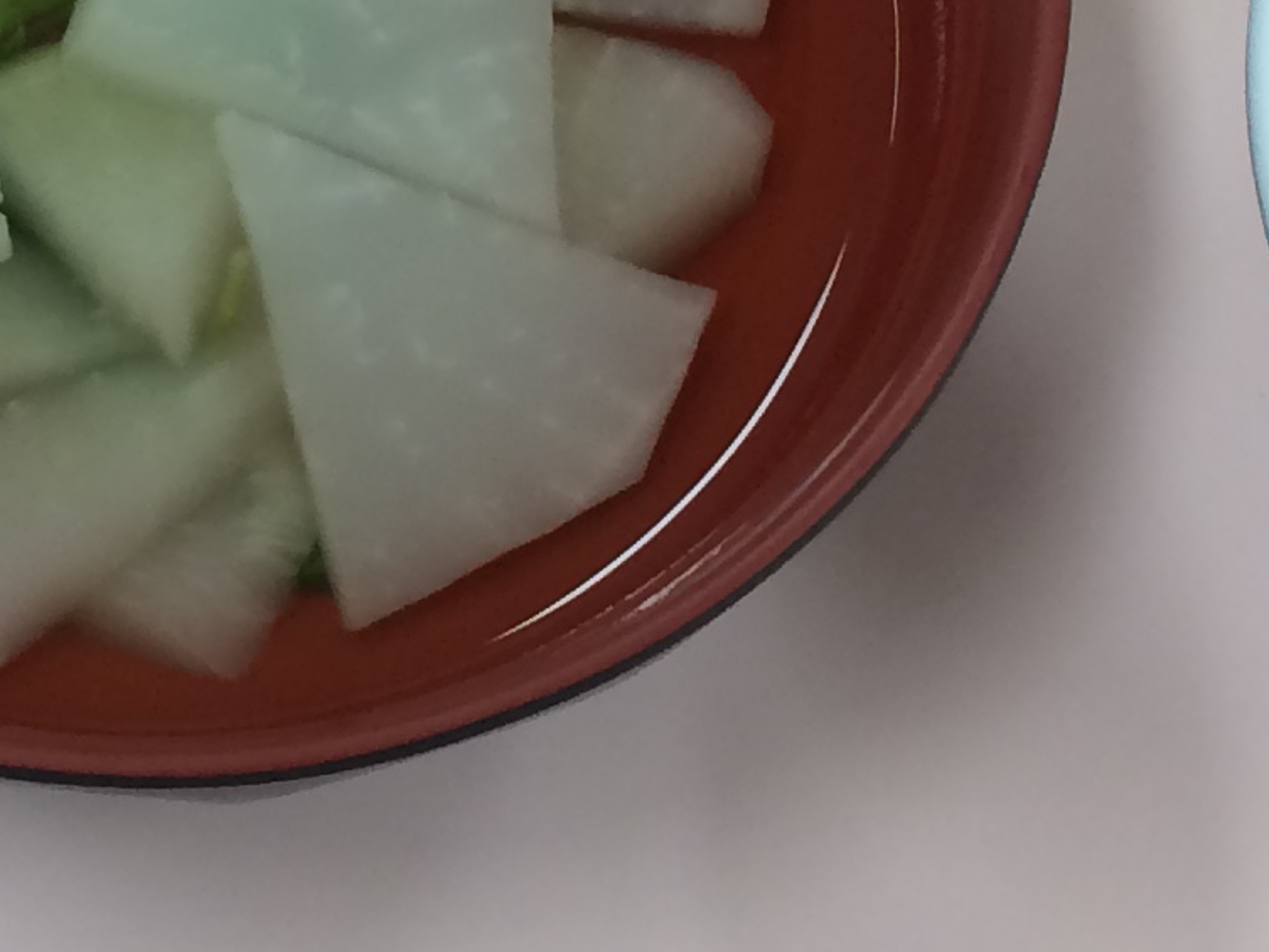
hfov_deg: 15.0
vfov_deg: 11.1
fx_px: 4766
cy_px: -266
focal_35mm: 130
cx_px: 126
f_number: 2.2
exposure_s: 1/40
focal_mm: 4.12
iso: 40
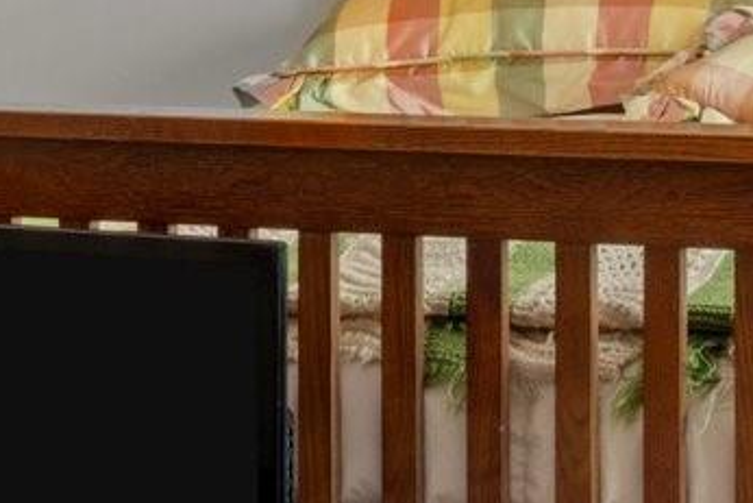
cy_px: 4
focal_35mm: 142
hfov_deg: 14.4
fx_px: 2971
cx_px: 372
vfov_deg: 9.6
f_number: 10
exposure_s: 2.5
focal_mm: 16
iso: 100
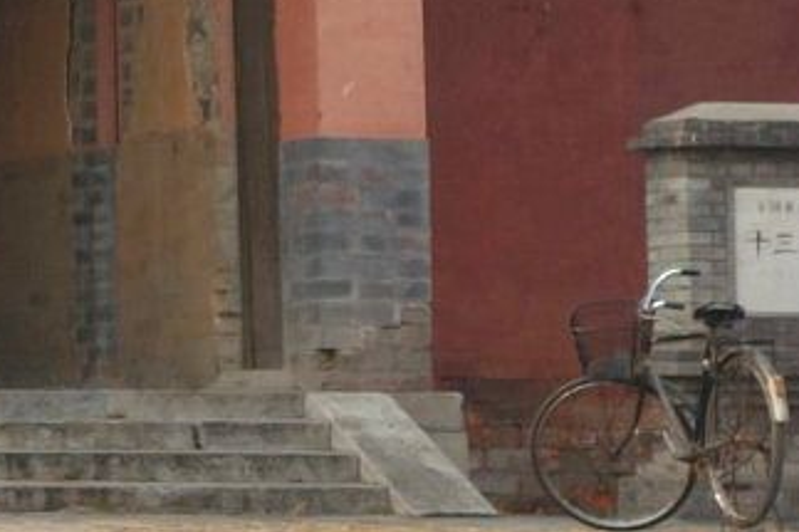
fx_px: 6056
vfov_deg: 5.0
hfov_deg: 7.1
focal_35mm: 273
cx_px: -1212
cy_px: -116
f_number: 5.6
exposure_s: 1/250
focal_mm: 18.23
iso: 125
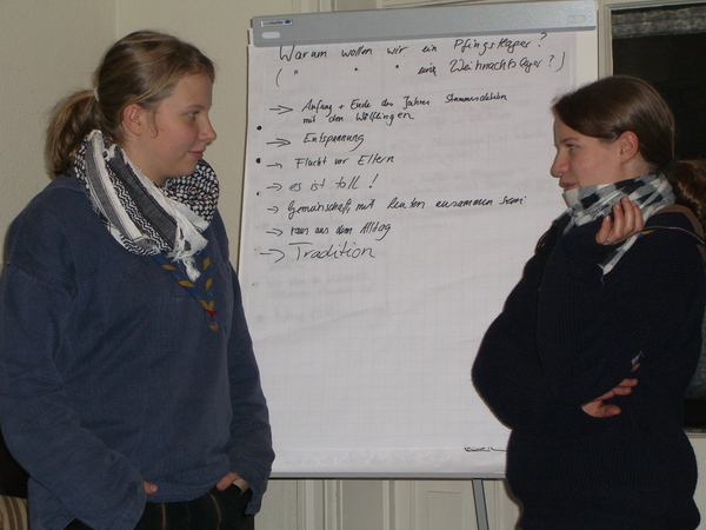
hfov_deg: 20.7
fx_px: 1938
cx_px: 353
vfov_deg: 15.6
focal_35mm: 95
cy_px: 265
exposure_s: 1/60
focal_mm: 19.7
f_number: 4.8
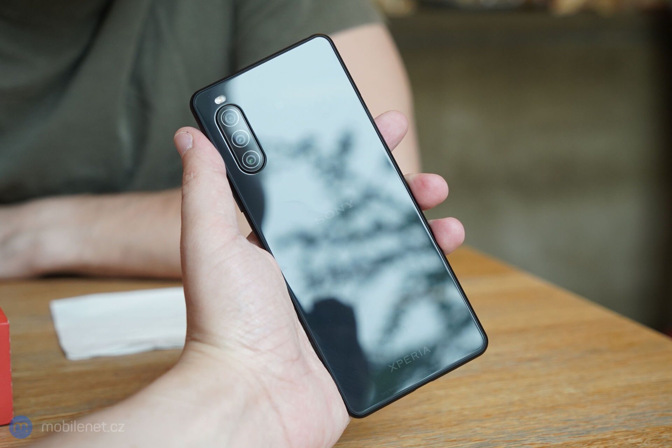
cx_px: 336
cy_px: 224
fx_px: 915
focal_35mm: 49
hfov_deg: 40.3
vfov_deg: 27.5
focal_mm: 49
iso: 1600
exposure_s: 1/200
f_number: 5
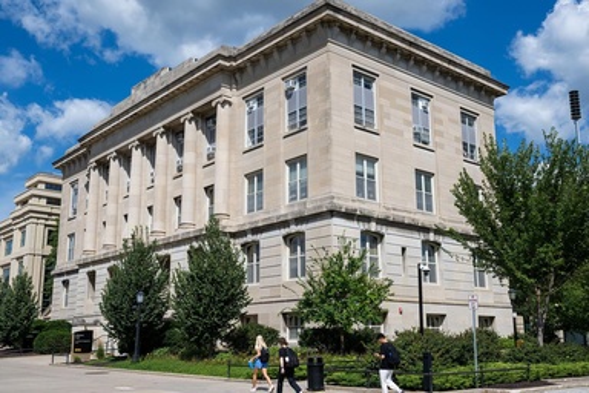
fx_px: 622
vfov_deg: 35.1
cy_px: 196
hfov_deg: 50.7
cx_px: 294
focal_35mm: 38
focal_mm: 38
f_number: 14
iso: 320
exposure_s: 1/400
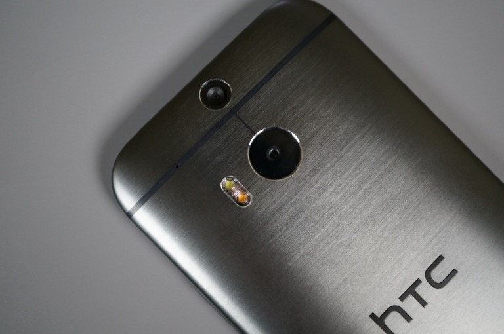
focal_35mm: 45
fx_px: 629
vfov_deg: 29.8
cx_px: 252
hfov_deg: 43.7
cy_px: 167
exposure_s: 1/60
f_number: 4
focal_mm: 30
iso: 320
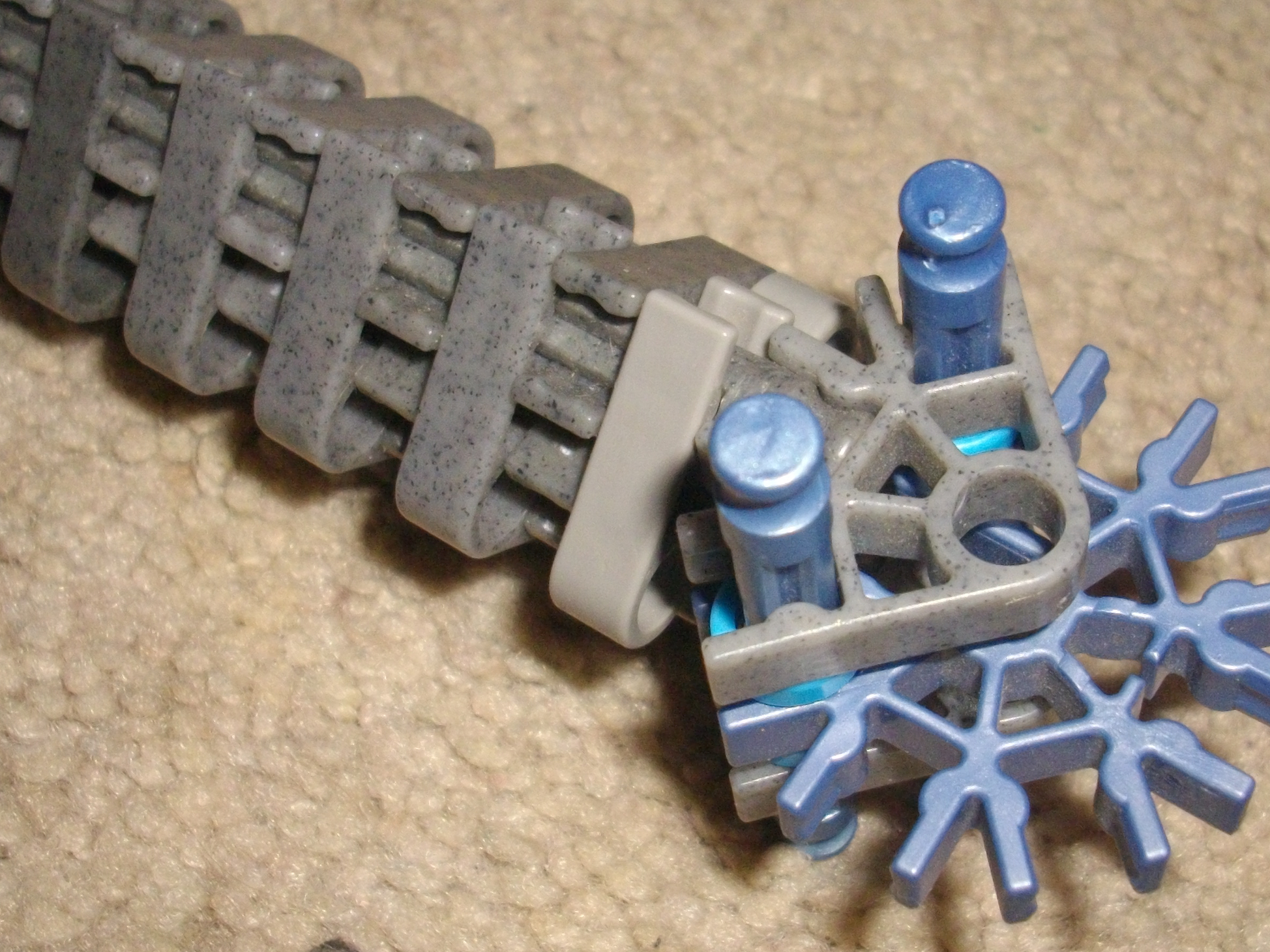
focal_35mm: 62
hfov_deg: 31.2
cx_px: 653
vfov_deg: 23.6
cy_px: 464
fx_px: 2275
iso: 200
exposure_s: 1/50
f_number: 2.8
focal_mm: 6.2
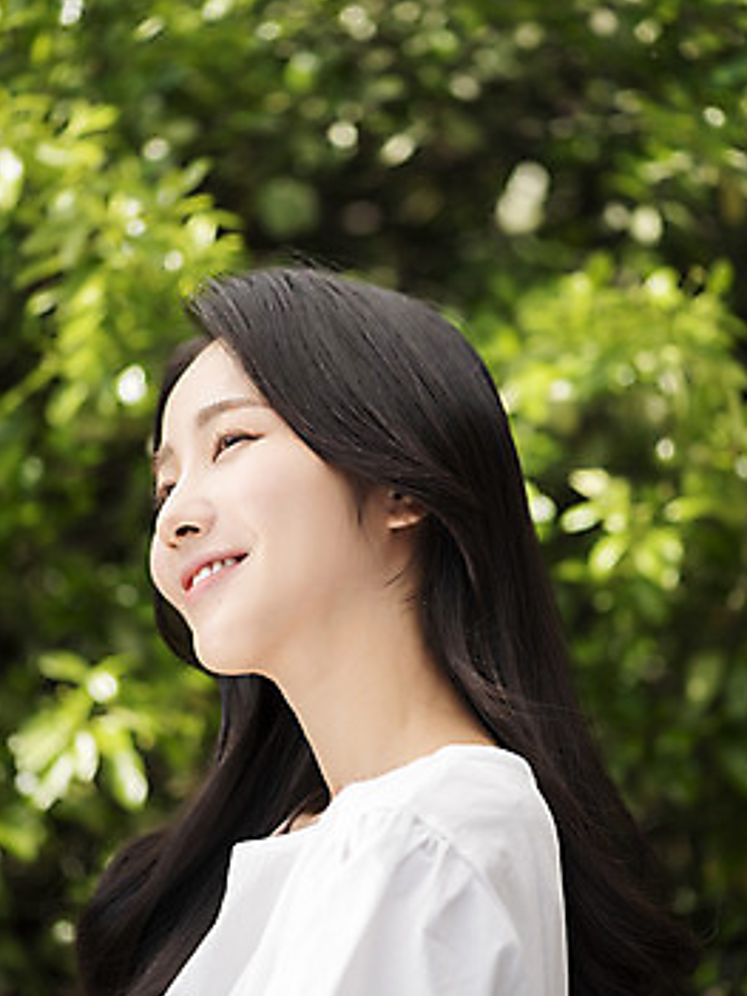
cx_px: 374
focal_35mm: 115
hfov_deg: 12.9
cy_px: 519
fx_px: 3311
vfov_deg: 17.1
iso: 100
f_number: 4
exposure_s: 1/400
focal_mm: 105
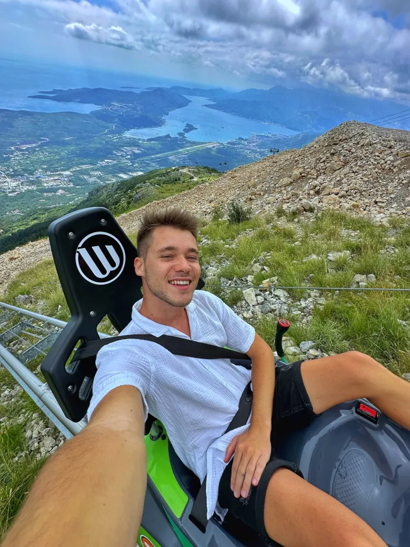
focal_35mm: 14
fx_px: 221
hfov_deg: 85.7
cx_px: 205
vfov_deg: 102.1
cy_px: 274
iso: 50
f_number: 2.2
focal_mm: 2.22
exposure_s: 1/1114
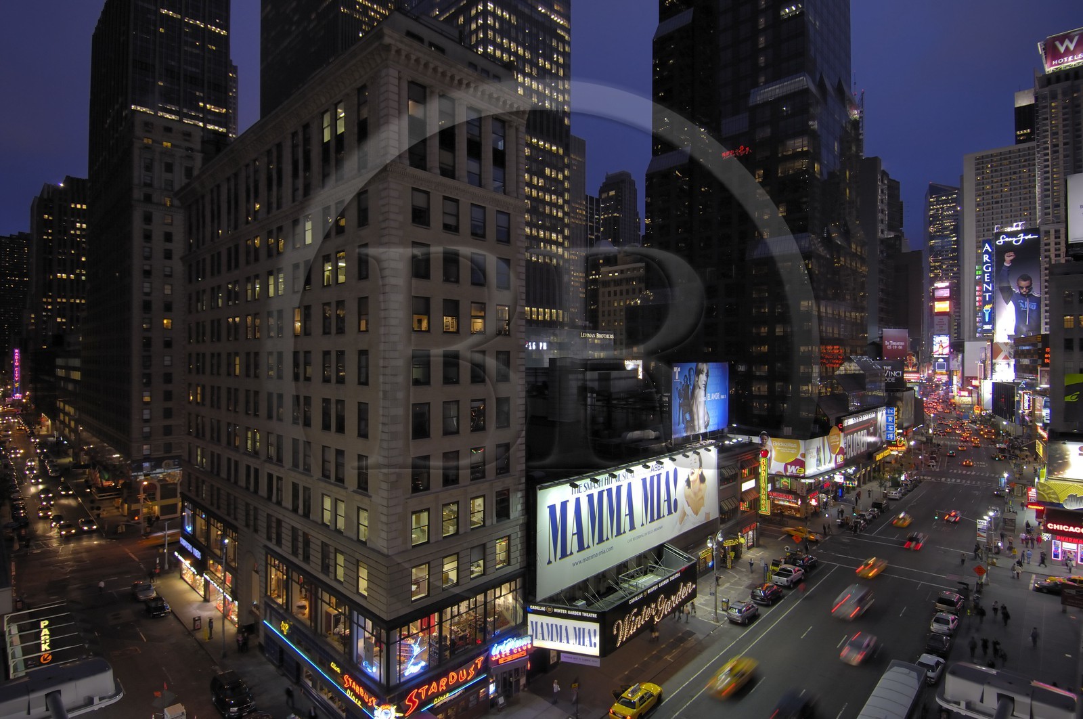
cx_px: 542
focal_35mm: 18
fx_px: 541
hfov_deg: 90.1
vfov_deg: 67.2
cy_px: 360
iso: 100
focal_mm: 12
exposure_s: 1/5
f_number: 5.6
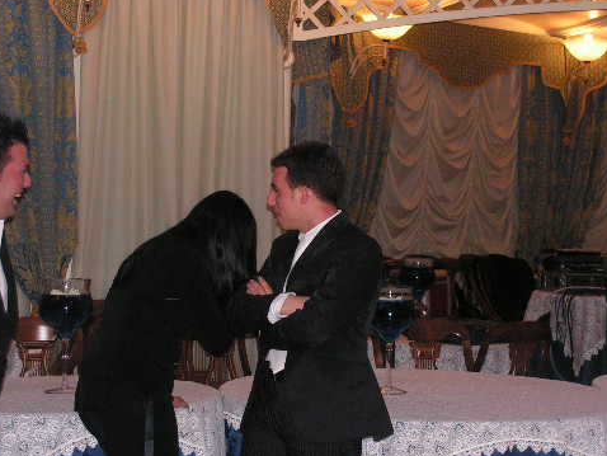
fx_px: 1597
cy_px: 239
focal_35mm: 91
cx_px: 347
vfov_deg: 16.3
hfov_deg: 21.5
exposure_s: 1/80
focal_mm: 11.4
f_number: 3.3
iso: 200
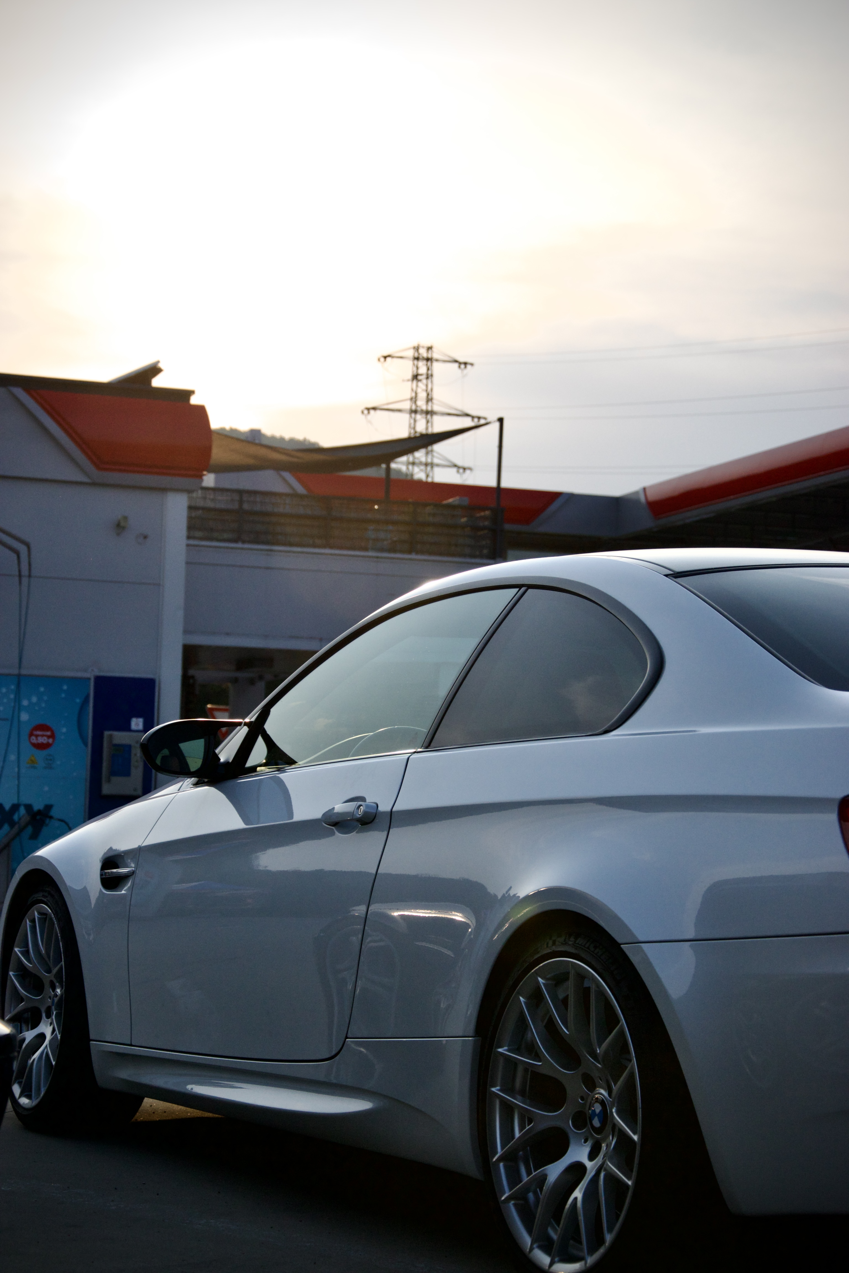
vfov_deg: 27.0
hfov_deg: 18.2
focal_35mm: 75
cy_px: 636
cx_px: 424
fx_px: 2653
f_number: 5.6
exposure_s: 1/1600
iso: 400
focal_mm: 50
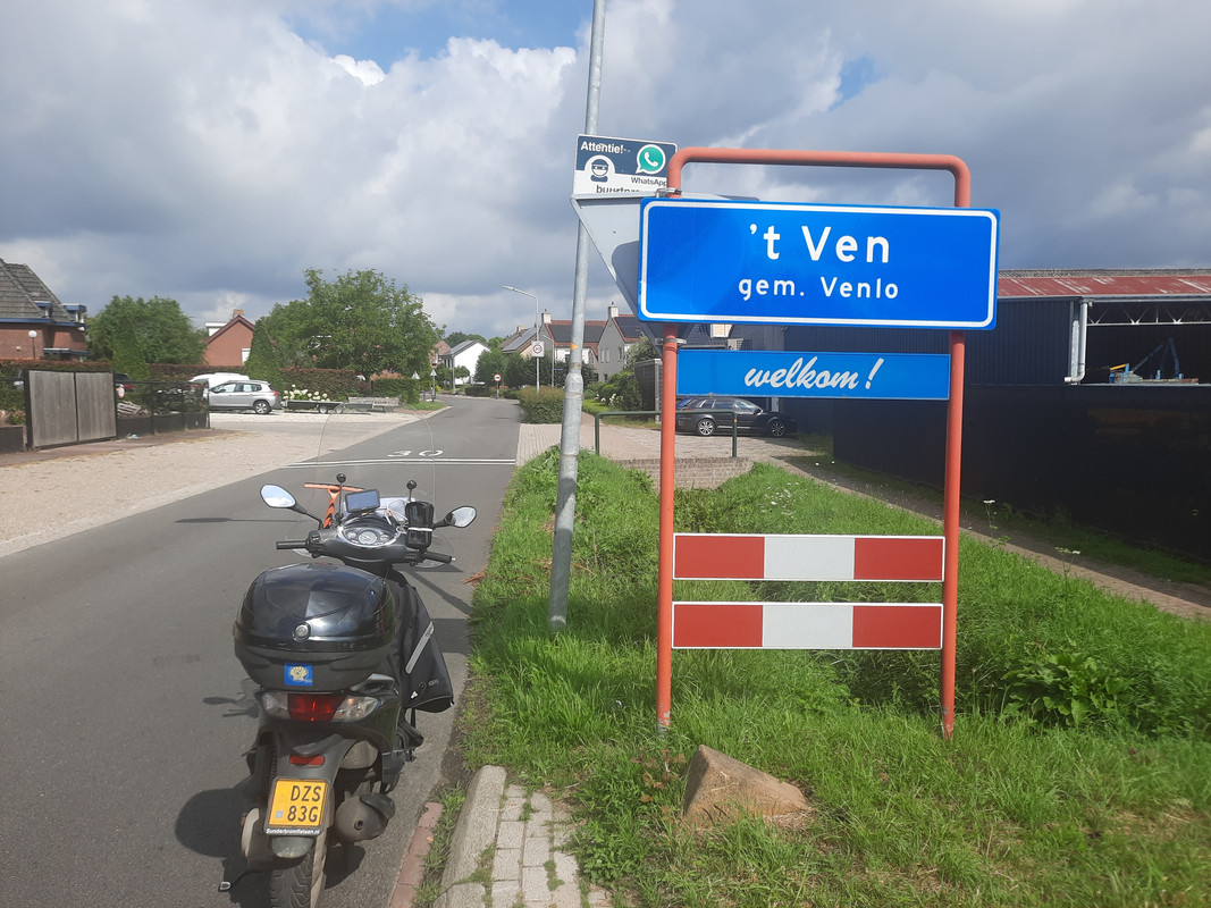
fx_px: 874
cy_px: 454
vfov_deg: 54.9
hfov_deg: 69.4
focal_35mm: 25
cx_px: 606
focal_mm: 4.6
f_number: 2
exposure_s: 1/1361
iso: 32
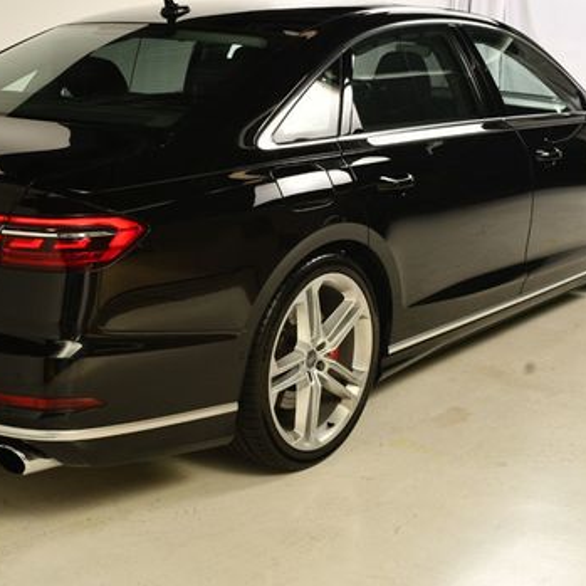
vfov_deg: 30.5
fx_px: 1073
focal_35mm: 56
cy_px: 247
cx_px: 218
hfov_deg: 30.4
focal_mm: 24
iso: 100
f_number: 10
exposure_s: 1/160
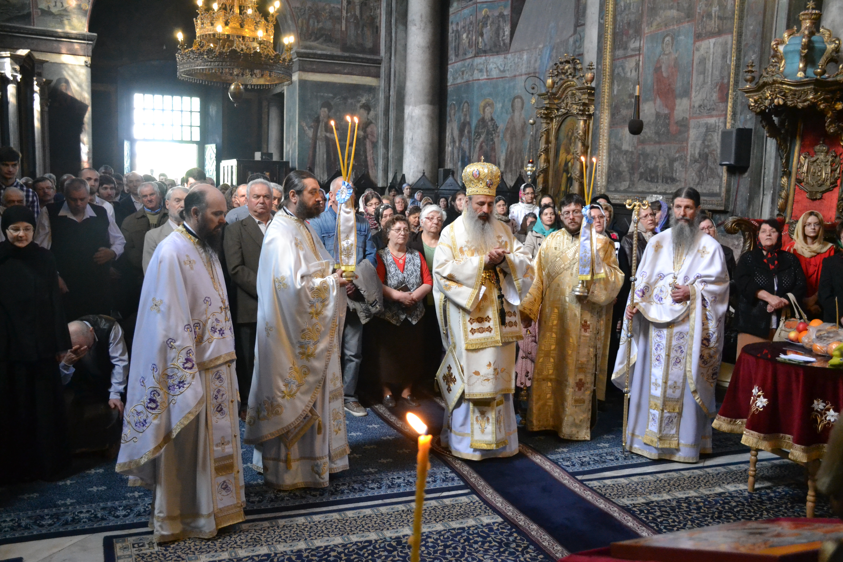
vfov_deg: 36.9
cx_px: 422
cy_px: 281
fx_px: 843
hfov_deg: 53.1
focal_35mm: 36
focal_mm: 24
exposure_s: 1/80
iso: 3200
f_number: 3.8
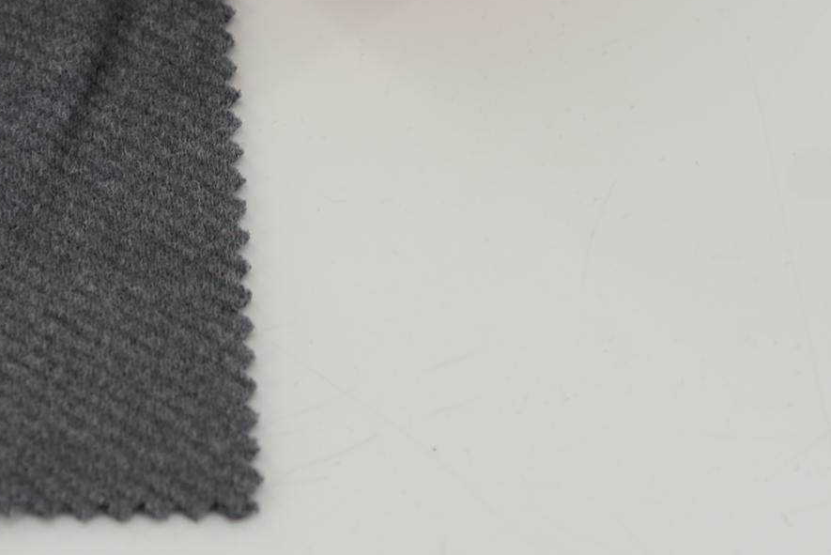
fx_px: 3926
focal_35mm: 170
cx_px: 211
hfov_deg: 12.1
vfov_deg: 8.1
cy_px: 102
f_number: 3.5
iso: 100
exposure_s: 1/200
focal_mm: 50
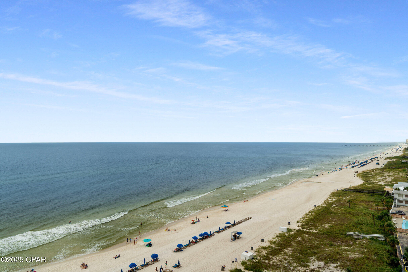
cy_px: 136
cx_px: 204
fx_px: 289
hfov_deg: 70.4
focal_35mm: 26
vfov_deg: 50.4
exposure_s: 1/200
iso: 100
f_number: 8
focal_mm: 17
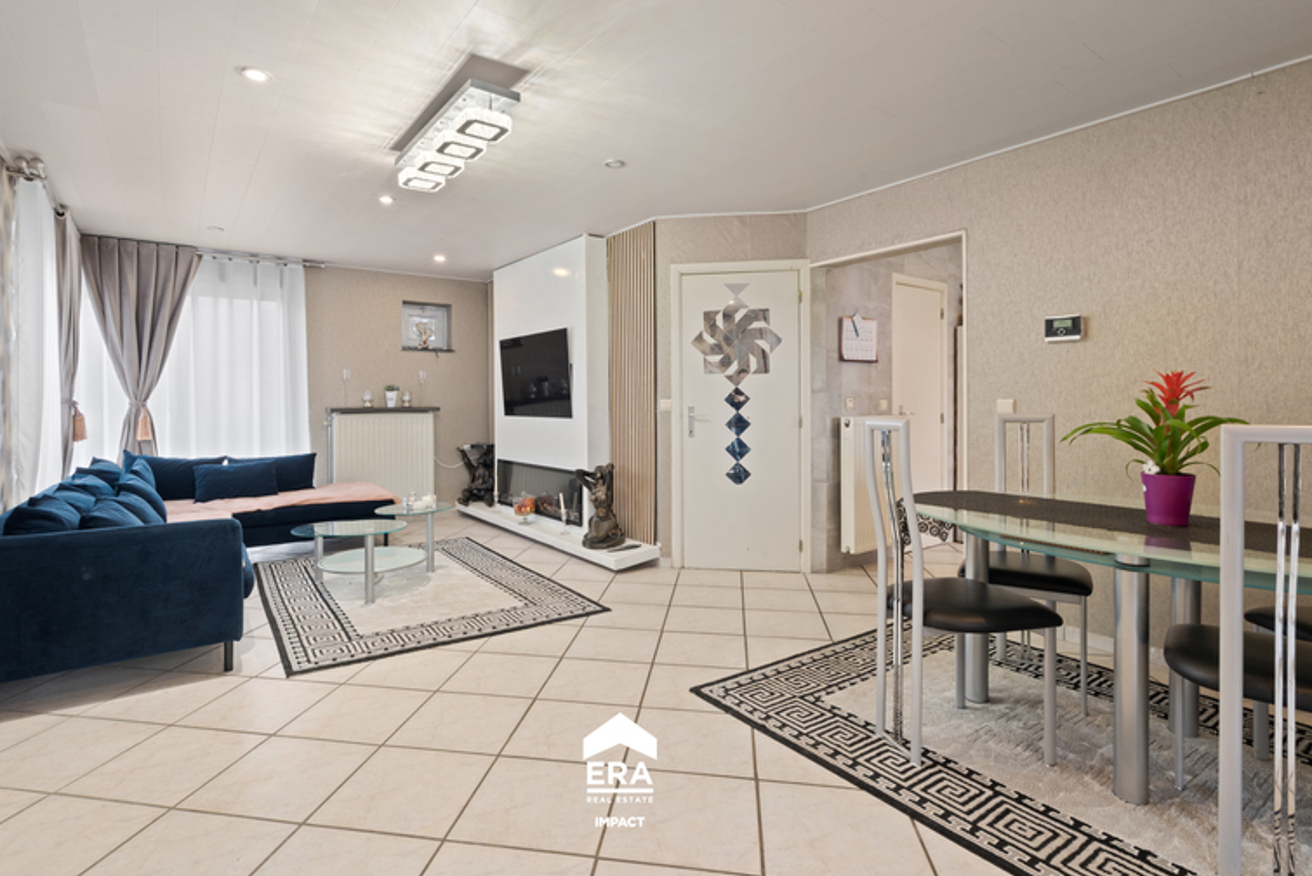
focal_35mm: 18
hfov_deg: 89.9
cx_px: 620
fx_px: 656
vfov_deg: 67.4
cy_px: 420
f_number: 11
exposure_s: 1/1.67
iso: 500
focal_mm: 17
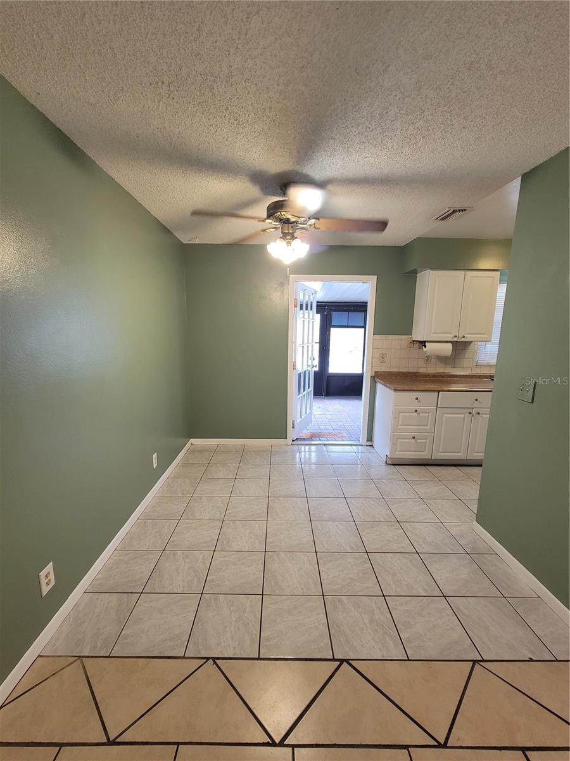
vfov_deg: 106.2
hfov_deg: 89.9
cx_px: 285
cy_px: 380
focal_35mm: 13
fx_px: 285
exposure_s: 1/60
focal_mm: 2.2
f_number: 2.2
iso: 250
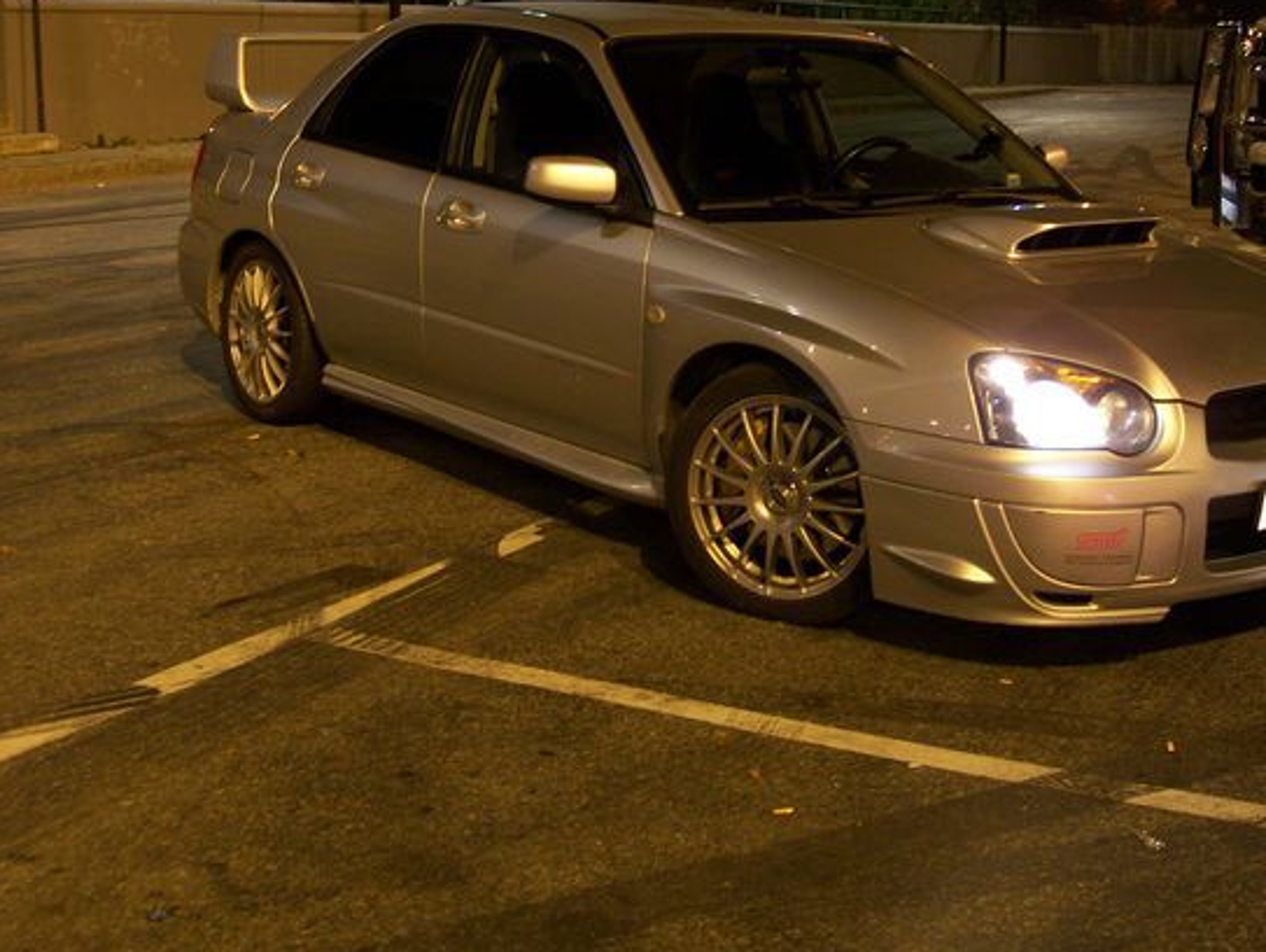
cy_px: 434
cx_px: 706
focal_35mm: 53
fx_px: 1940
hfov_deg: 36.1
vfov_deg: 27.5
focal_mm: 7.6
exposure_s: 1/2
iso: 64
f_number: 3
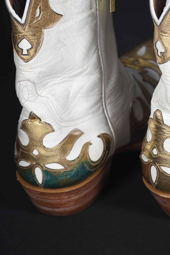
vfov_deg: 7.9
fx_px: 1848
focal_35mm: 261
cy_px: 128
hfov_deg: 5.3
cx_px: 175
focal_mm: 116
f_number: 9
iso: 200
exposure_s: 1/125
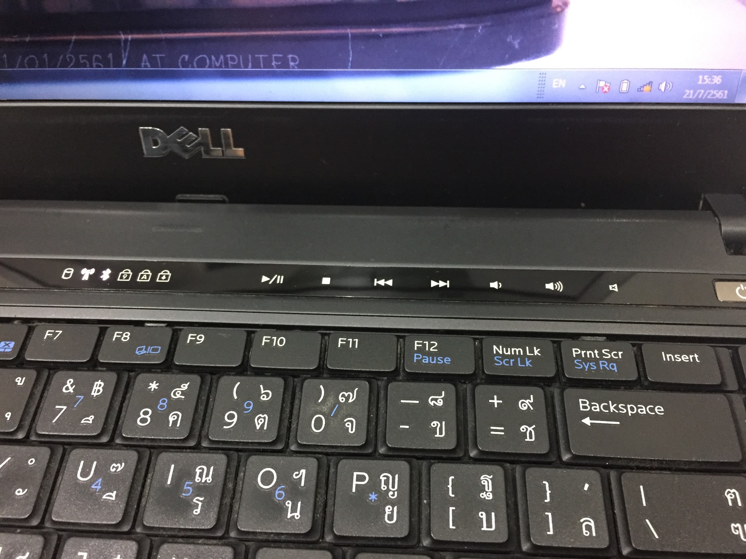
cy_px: 280
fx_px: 625
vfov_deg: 48.2
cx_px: 373
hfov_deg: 61.7
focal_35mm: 29
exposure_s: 1/20
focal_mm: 4.15
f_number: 2.2
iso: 250
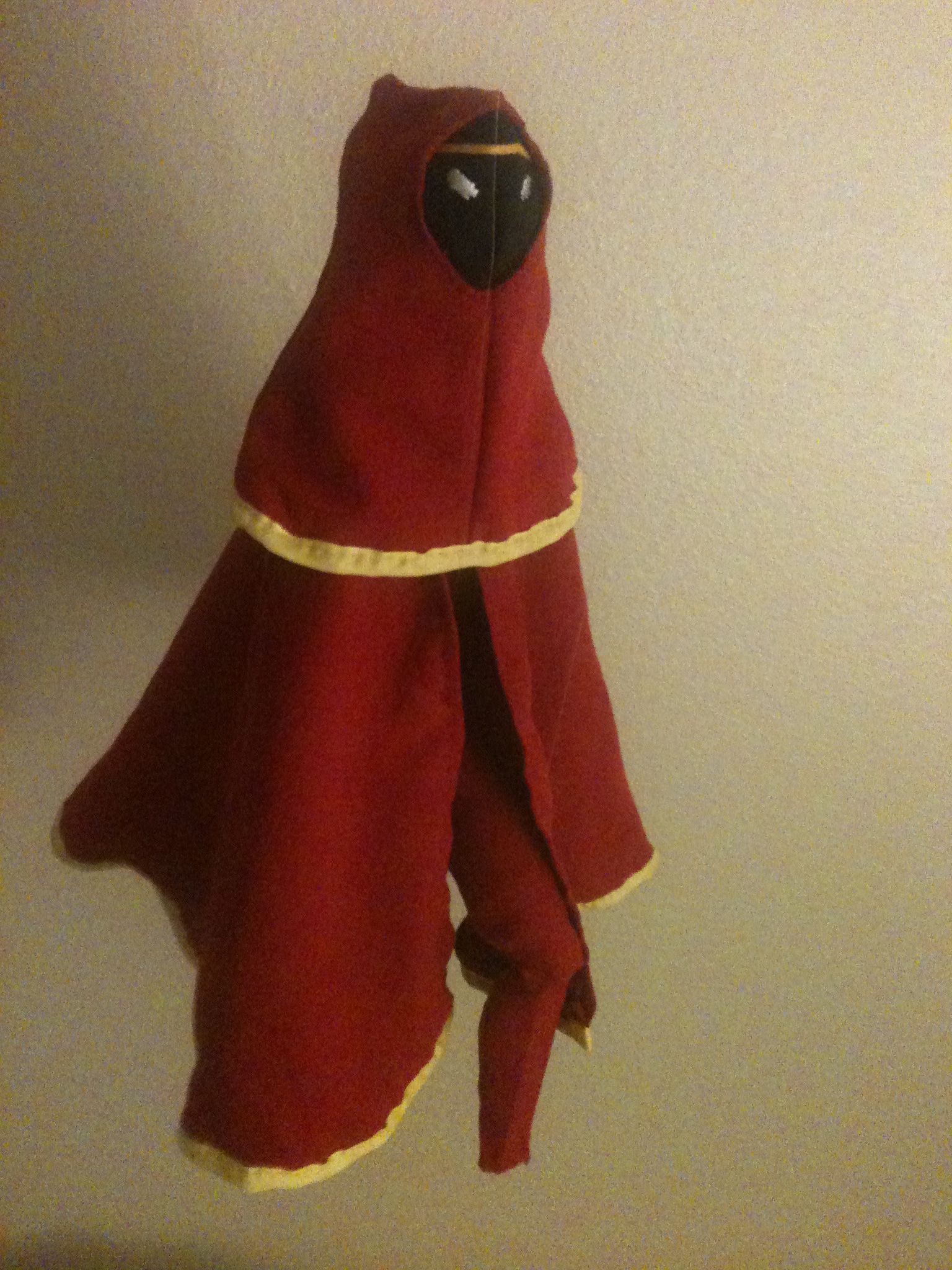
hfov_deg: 40.7
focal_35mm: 35
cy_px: 635
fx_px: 1283
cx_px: 476
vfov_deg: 52.6
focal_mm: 3.85
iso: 640
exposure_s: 1/15
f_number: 2.8
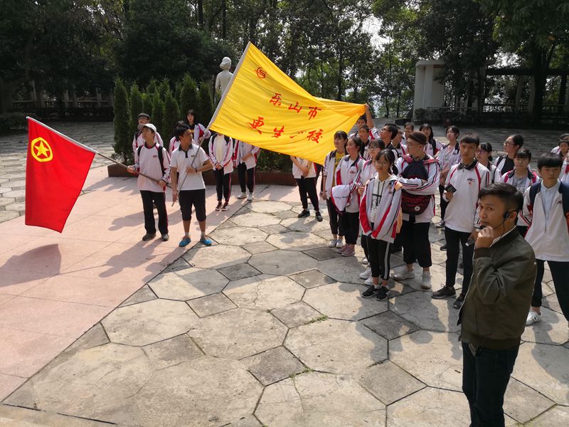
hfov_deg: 65.3
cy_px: 214
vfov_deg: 51.4
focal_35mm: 27
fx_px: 444
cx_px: 284
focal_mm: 3.95
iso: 50
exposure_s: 1/1471
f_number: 4
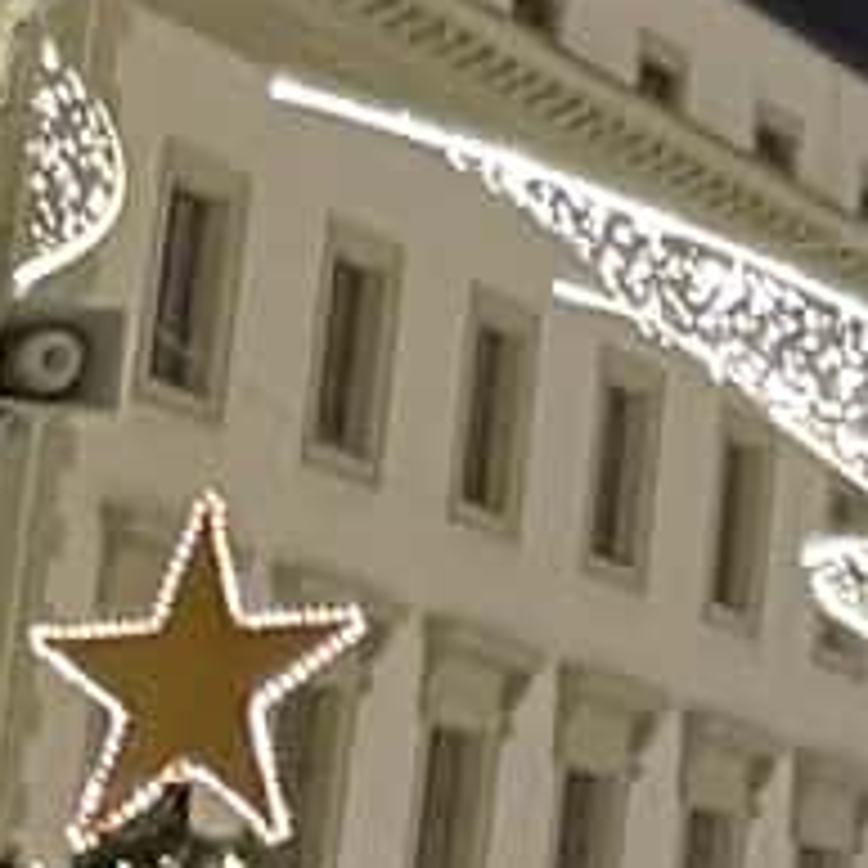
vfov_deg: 7.0
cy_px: -1061
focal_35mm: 238
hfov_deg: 6.9
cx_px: 2100
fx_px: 6752
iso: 500
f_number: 1.6
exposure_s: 1/33
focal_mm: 4.2
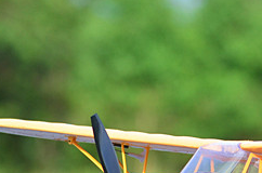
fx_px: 3237
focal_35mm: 446
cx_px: 297
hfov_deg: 4.6
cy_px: 221
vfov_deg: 3.1
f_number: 5.6
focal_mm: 90
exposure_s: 1/320
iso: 250
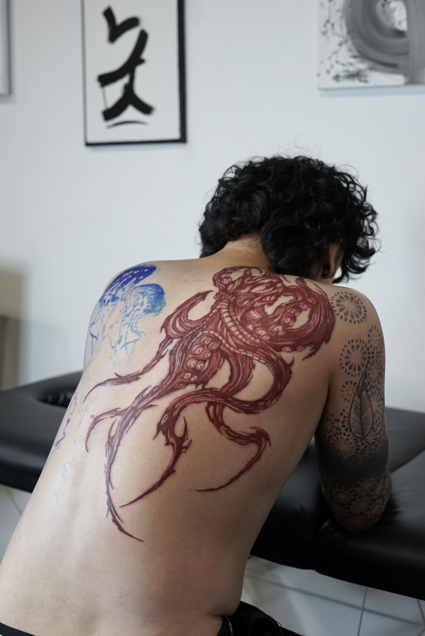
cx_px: 212
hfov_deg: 27.0
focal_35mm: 50
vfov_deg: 39.6
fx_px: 884
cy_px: 318
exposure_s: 1/160
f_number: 4
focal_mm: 50
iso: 800
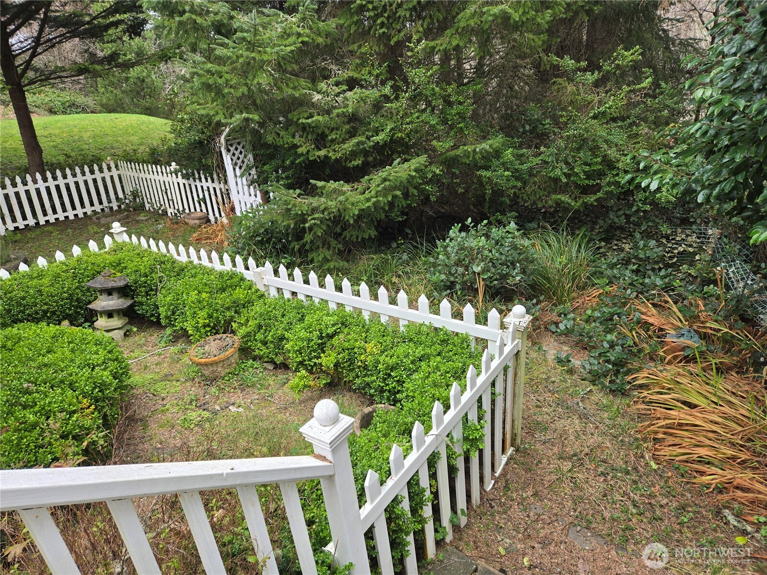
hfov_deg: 73.9
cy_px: 288
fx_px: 510
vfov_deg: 58.9
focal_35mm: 23
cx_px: 384
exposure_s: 1/180
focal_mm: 5.4
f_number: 1.8
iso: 40
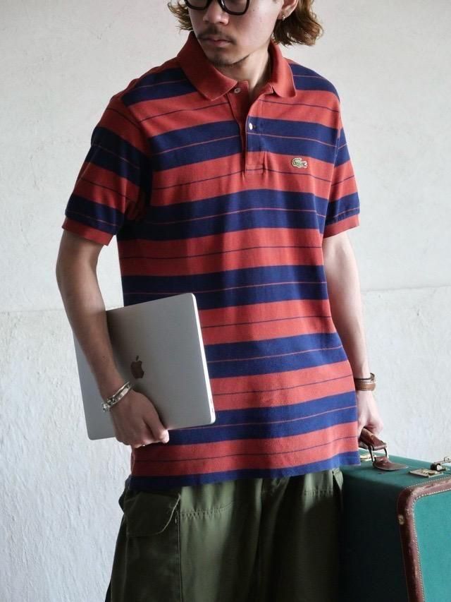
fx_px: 1737
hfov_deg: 14.8
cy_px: 301
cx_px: 226
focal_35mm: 100
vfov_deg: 19.6
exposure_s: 1/125
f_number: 3.9
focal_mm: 50
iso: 3200
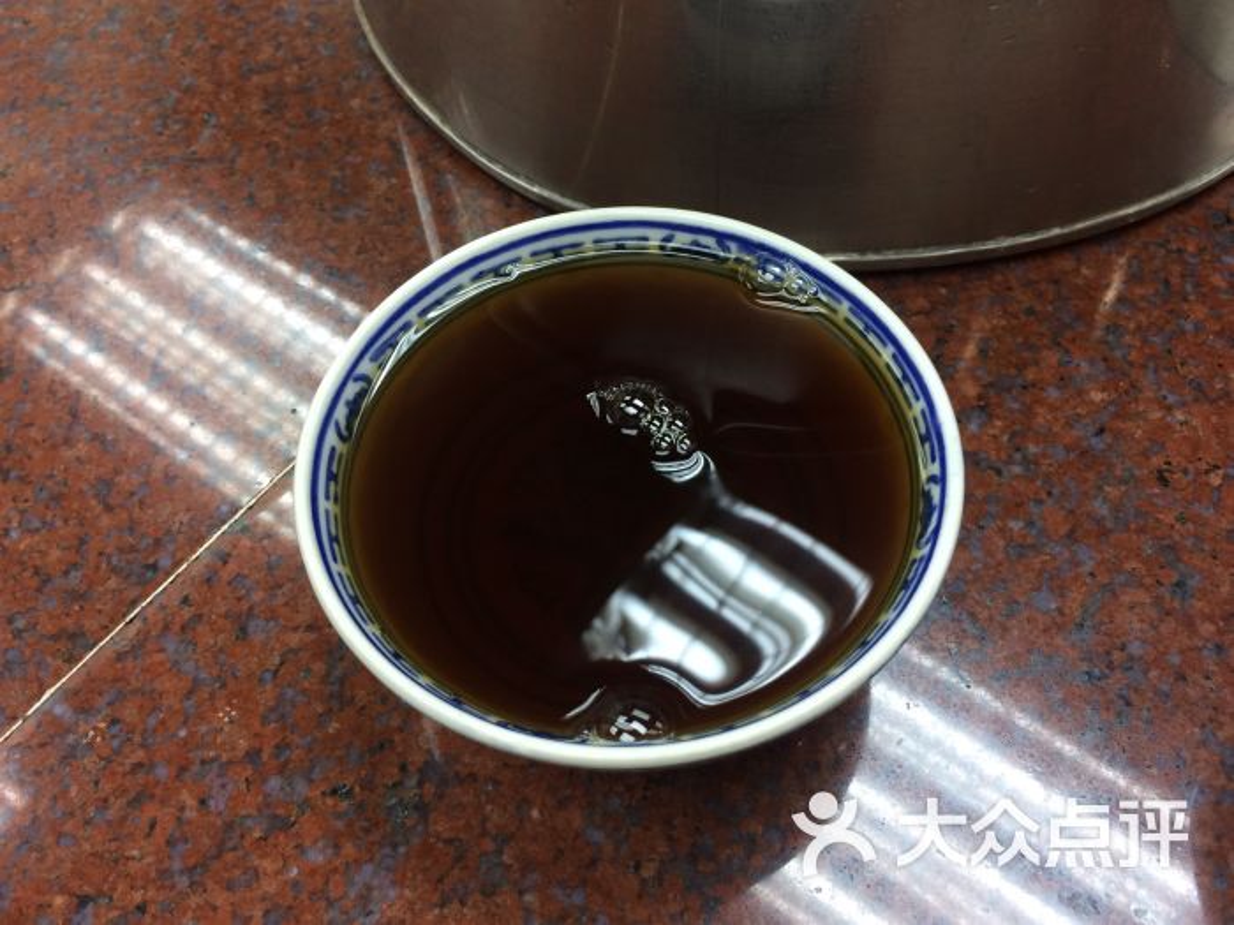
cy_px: 462
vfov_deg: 48.2
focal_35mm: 29
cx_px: 617
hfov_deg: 61.7
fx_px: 1034
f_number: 2.2
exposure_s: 1/33
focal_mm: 4.15
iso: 100
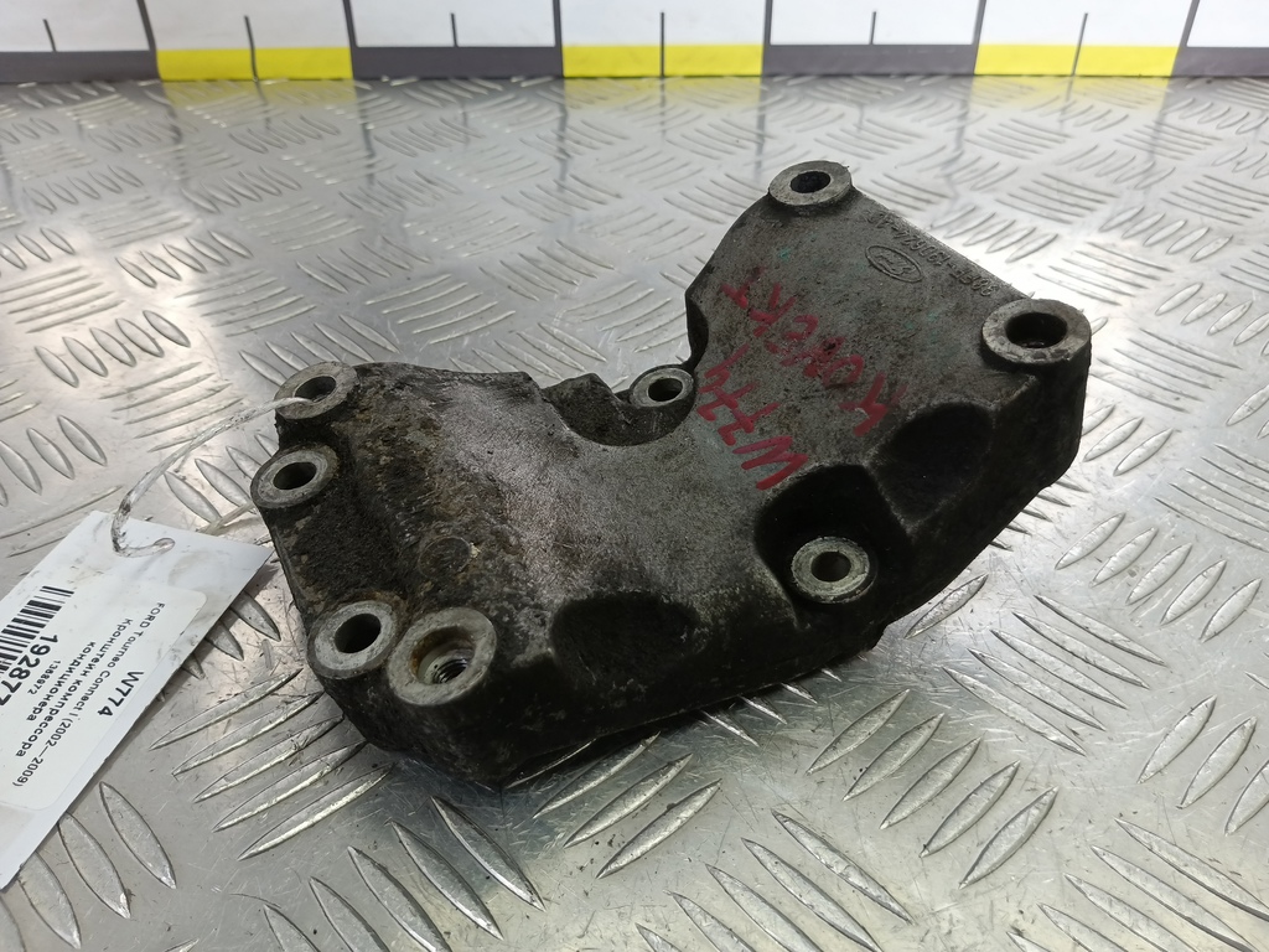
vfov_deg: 58.9
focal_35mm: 23
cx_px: 634
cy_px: 476
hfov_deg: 73.9
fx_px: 843
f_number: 1.6
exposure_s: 1/100
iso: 152
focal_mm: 4.11
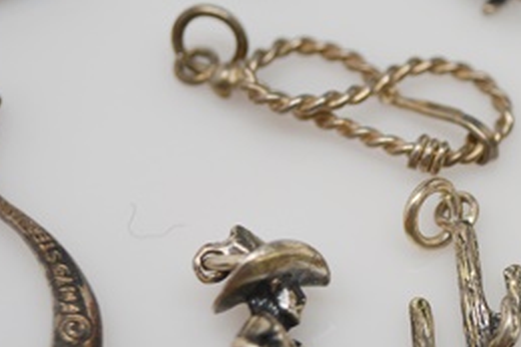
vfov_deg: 14.1
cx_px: 571
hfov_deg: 20.1
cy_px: 225
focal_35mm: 97
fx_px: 1403
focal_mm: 28
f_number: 5.6
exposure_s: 1/125
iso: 400
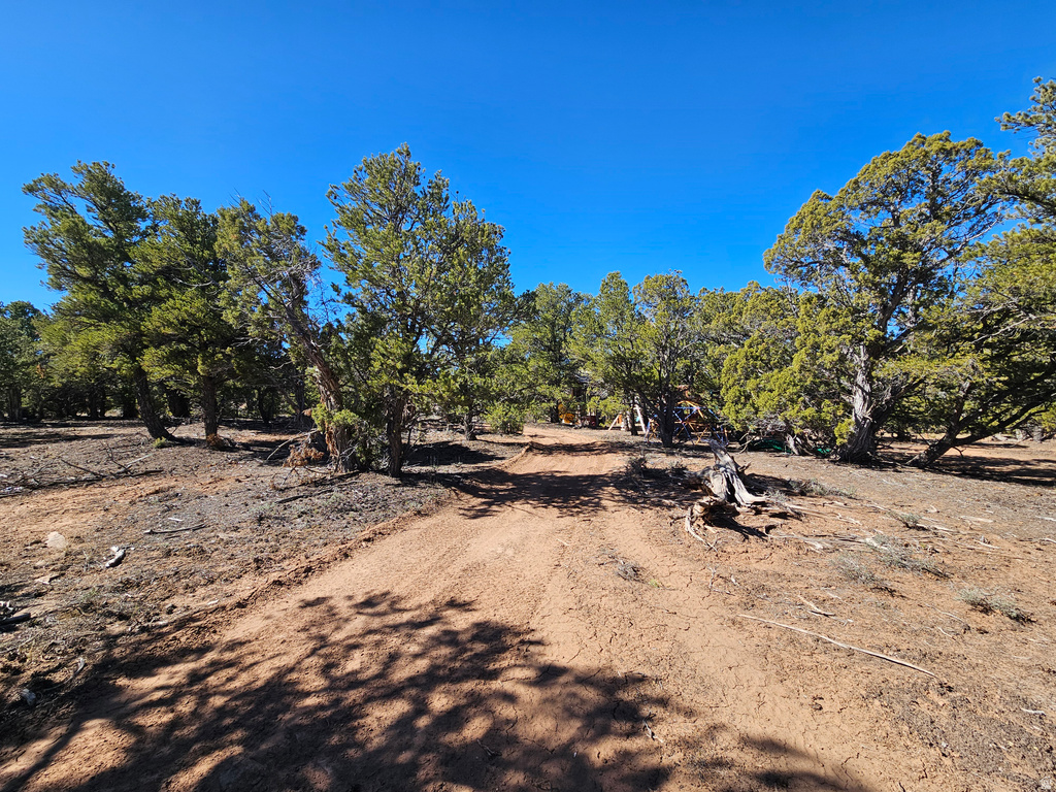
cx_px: 528
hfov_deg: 106.2
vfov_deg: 89.9
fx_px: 397
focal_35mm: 13
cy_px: 396
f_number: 2.2
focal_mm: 2.2
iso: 50
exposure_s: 1/1148
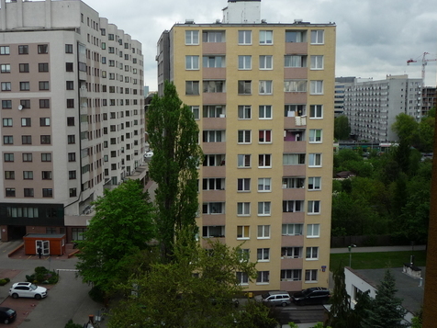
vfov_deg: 33.6
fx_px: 543
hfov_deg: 43.4
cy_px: 179
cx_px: 156
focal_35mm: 43
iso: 100
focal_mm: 5.2
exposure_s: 1/200
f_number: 4
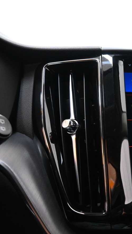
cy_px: 118
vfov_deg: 44.6
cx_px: 172
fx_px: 286
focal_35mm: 46
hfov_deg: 23.1
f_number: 4
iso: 4000
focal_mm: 16
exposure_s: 1/60
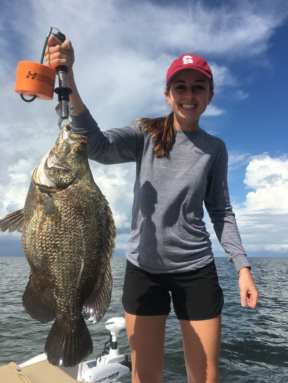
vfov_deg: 61.6
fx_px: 322
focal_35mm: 29
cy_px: 192
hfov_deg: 48.2
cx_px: 144
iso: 25
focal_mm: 4.15
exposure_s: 1/2262
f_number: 2.2
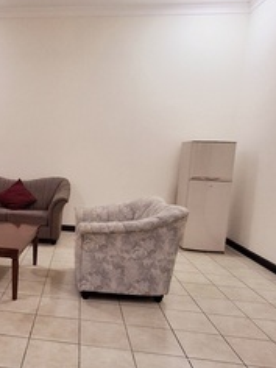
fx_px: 330
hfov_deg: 42.2
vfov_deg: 58.3
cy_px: 186
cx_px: 34
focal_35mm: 31
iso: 125
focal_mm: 1.64
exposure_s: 1/40
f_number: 2.2
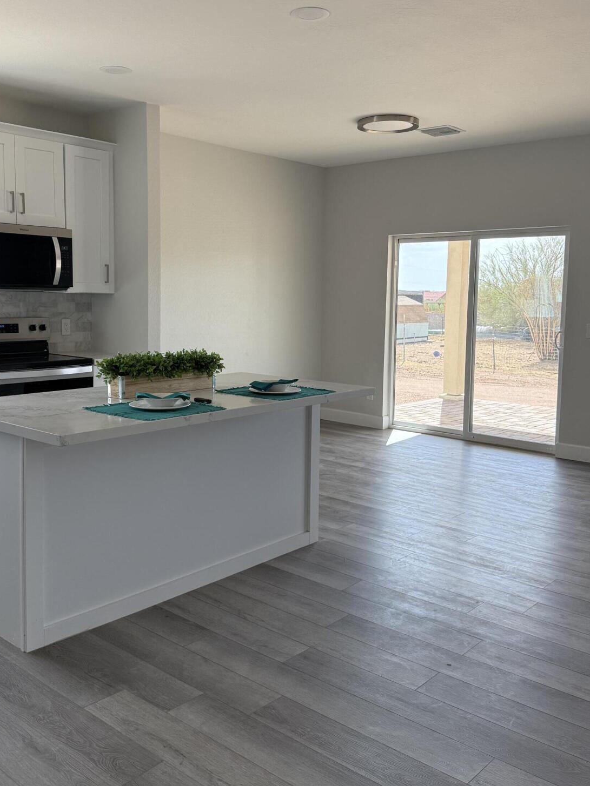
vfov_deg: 55.2
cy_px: 350
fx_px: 750
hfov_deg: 42.9
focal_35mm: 33
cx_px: 268
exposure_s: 1/445
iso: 100
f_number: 1.78
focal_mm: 6.76
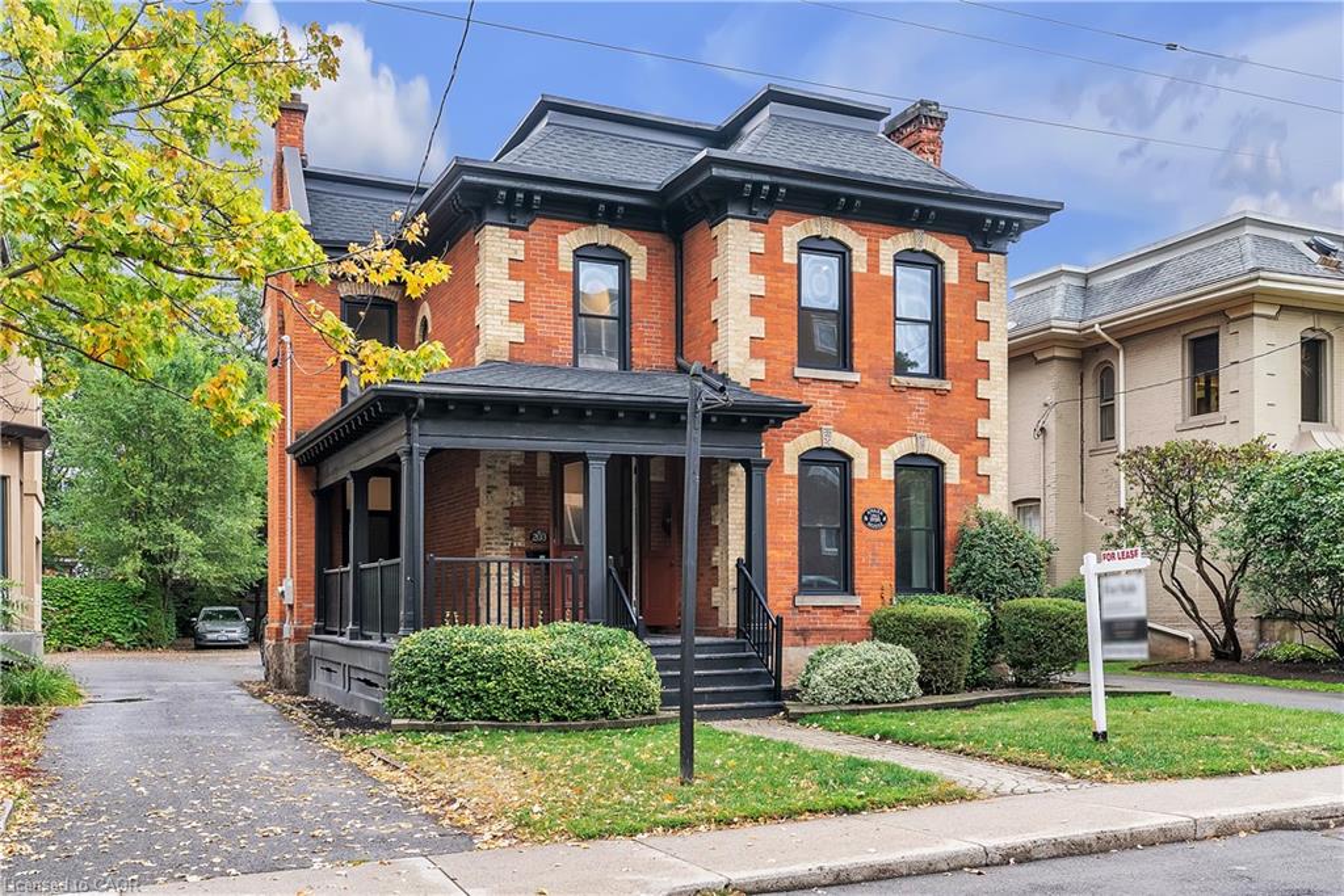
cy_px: 448
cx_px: 672
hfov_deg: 58.7
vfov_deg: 41.1
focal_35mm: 32
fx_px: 1195
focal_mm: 32
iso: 400
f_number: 7.1
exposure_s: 1/125
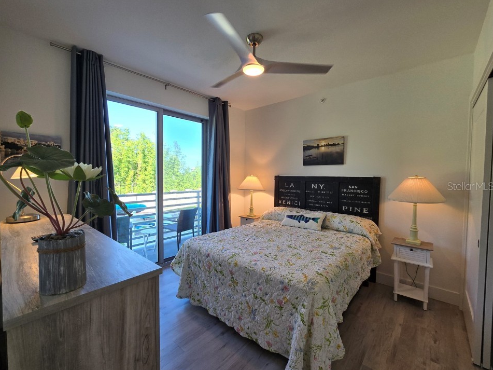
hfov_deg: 101.9
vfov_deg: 85.7
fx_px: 199
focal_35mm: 14
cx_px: 231
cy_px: 186
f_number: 2.2
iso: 80
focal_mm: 2.2
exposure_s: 1/120
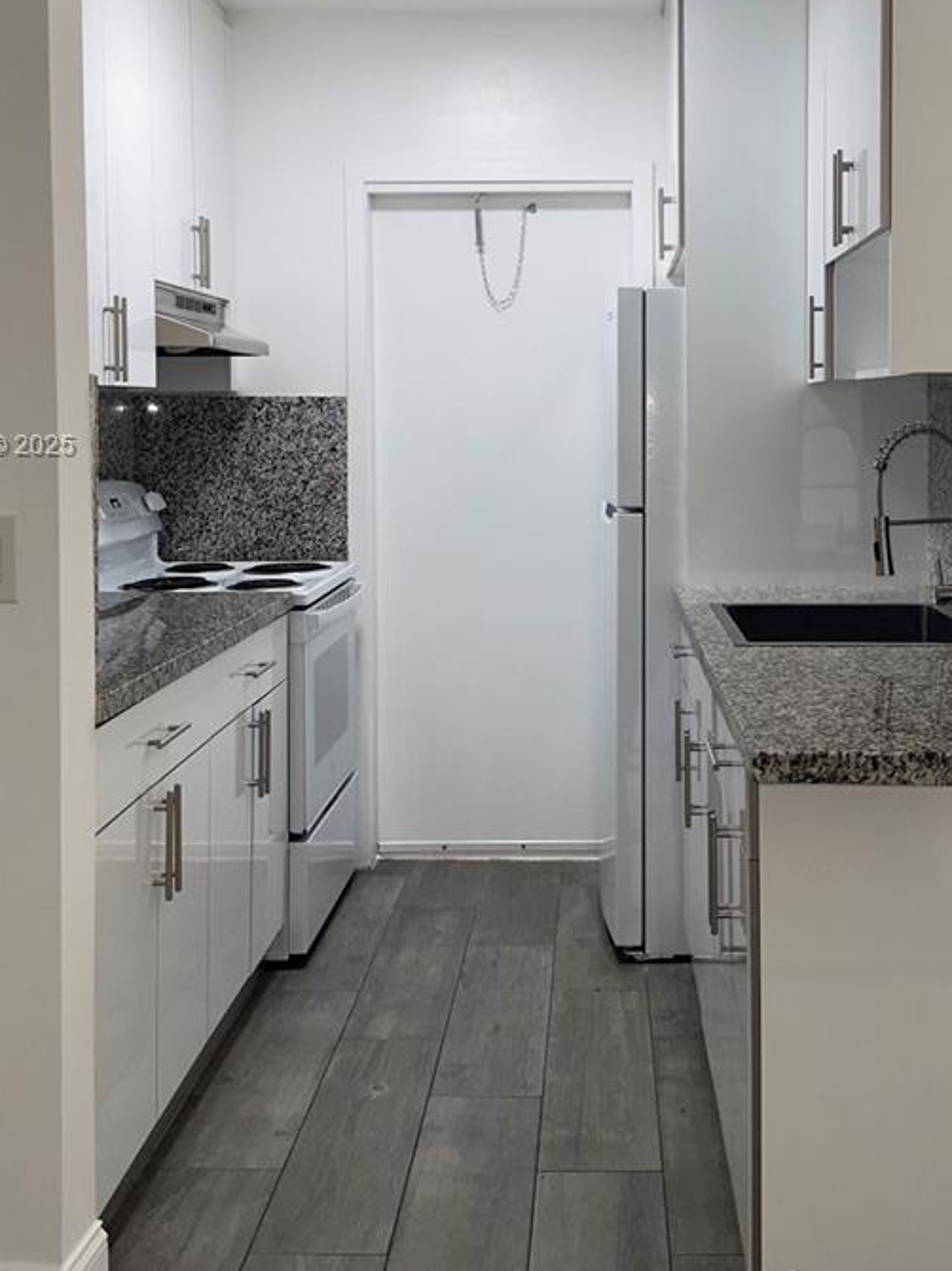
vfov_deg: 43.4
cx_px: 577
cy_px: 448
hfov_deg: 33.5
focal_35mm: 43
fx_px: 1578
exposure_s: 1/121
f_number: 1.78
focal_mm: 6.86
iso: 125
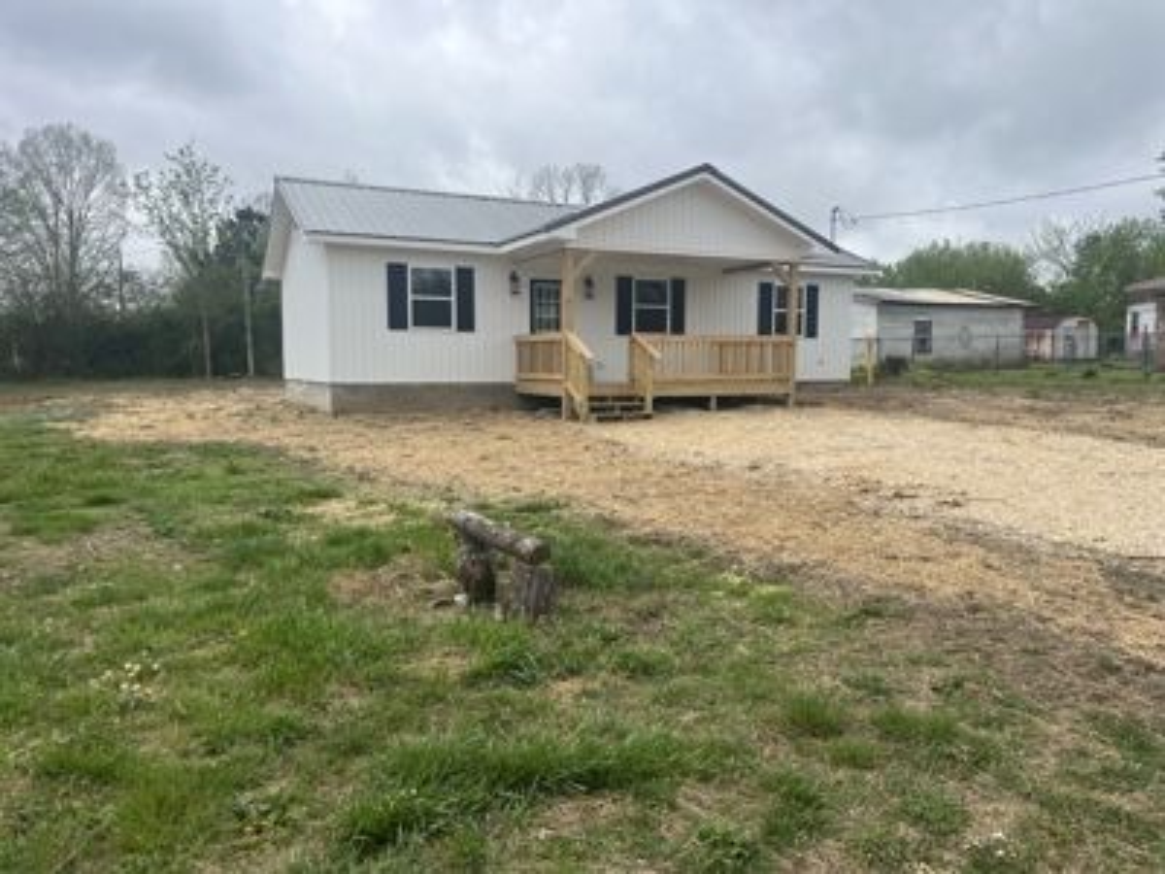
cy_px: 437
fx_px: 875
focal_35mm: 26
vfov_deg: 53.1
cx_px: 582
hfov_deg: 67.3
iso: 50
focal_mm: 5.1
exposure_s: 1/1186
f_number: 1.6
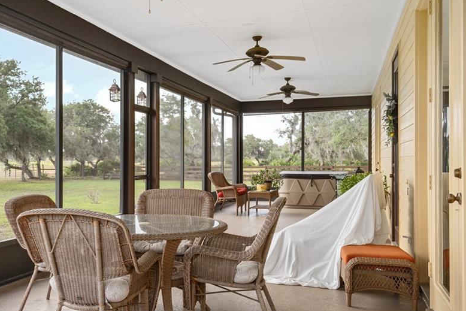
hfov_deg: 50.0
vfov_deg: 35.9
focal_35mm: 37
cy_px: 164
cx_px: 122
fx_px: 479
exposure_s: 1/6
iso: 100
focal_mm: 18
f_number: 9
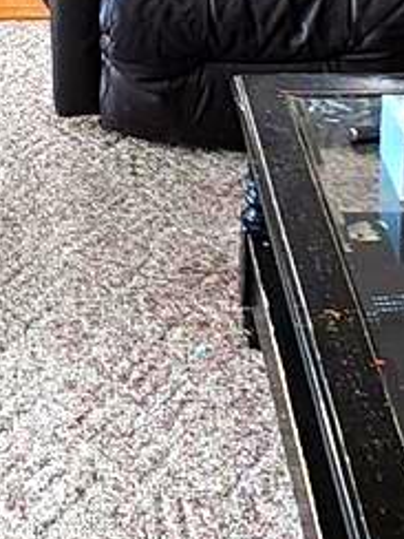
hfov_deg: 17.8
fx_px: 1276
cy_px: -314
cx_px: 64
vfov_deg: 19.9
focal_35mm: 82
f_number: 2.2
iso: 320
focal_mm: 2.2
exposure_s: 1/40
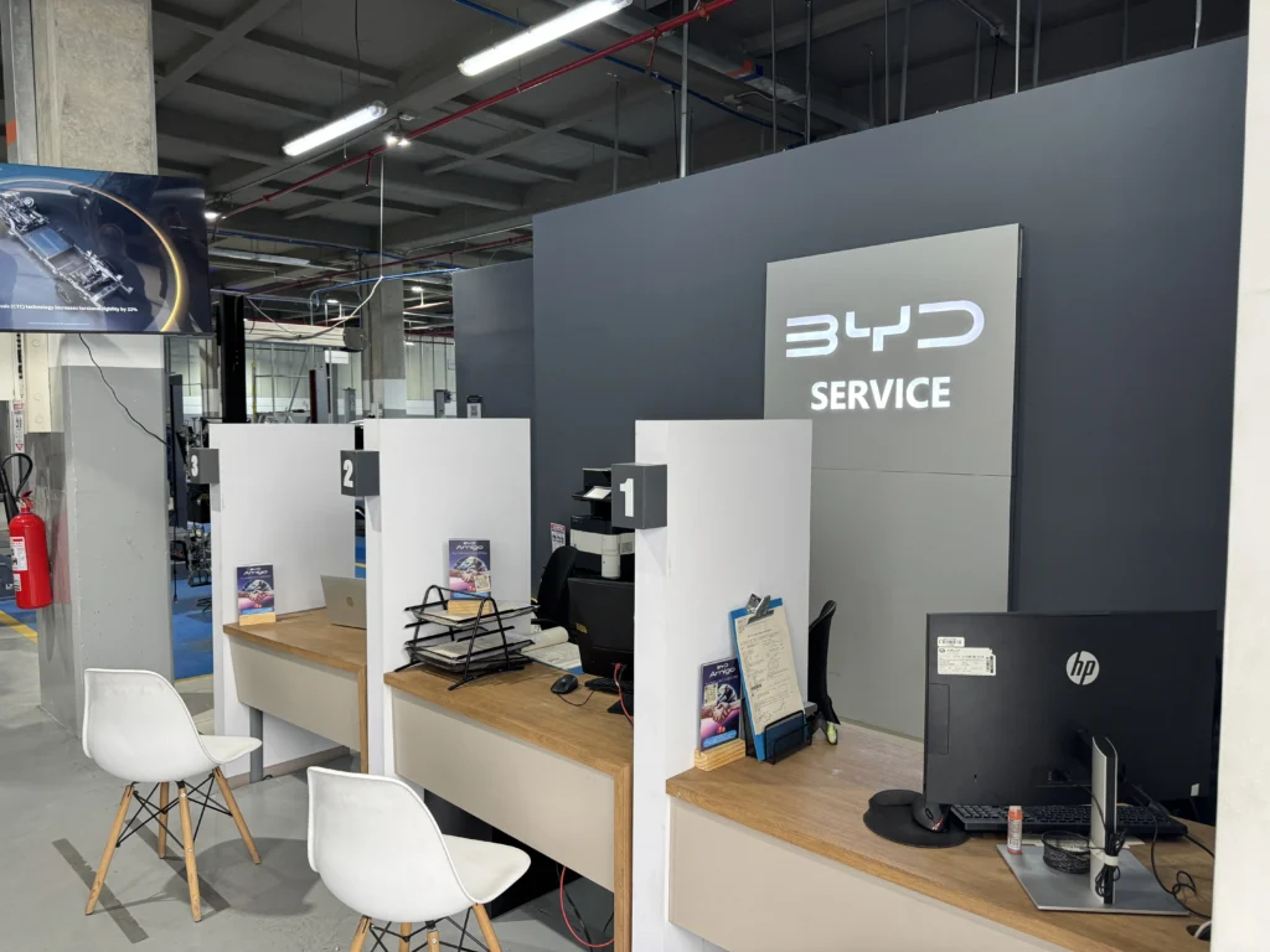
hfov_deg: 71.6
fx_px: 881
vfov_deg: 56.8
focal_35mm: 24
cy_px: 476
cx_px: 635
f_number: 1.78
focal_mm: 6.76
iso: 160
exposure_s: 1/120
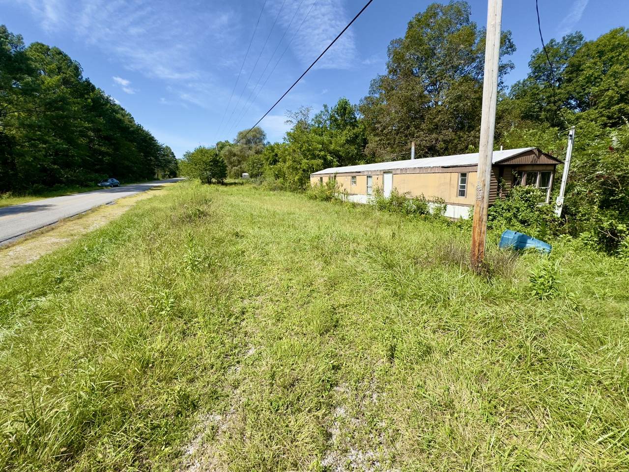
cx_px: 314
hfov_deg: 102.1
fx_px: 254
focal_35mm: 14
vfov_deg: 85.7
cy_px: 236
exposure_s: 1/1277
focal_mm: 2.22
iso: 50
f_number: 2.2
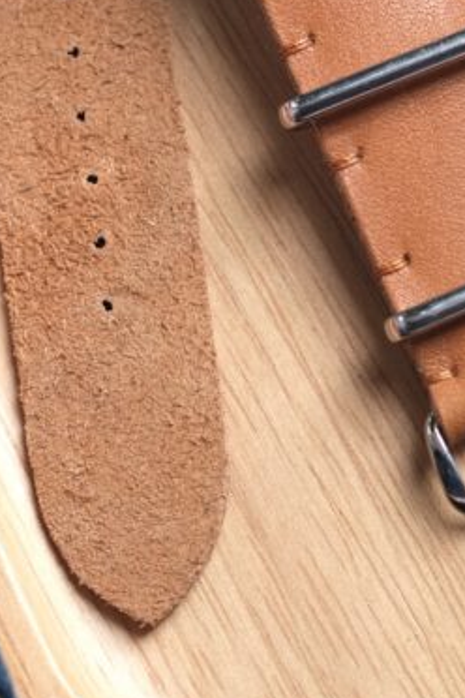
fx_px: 4572
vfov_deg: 8.7
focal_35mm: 236
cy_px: 18
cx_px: 302
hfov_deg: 5.8
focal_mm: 60
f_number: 4.5
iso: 160
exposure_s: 1/80
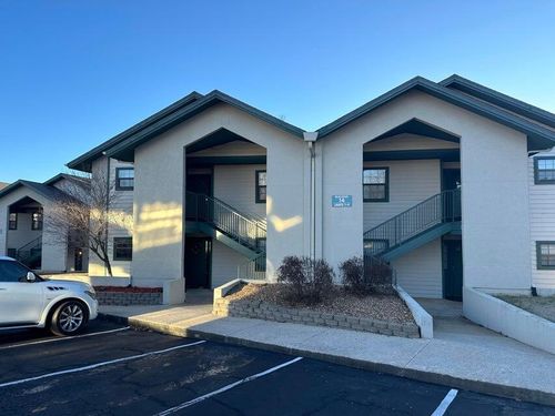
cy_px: 208
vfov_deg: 56.8
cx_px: 278
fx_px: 385
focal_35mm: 24
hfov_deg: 71.6
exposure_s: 1/1272
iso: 80
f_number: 1.78
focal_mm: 6.86
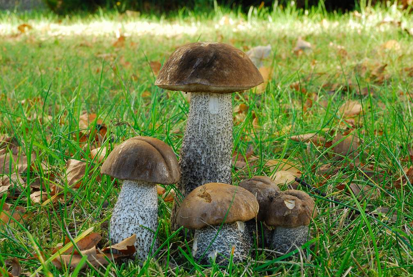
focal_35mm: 105
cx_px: 206
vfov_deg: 13.1
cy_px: 138
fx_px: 1206
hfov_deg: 19.4
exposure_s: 1/1.6
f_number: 29
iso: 100
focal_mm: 70
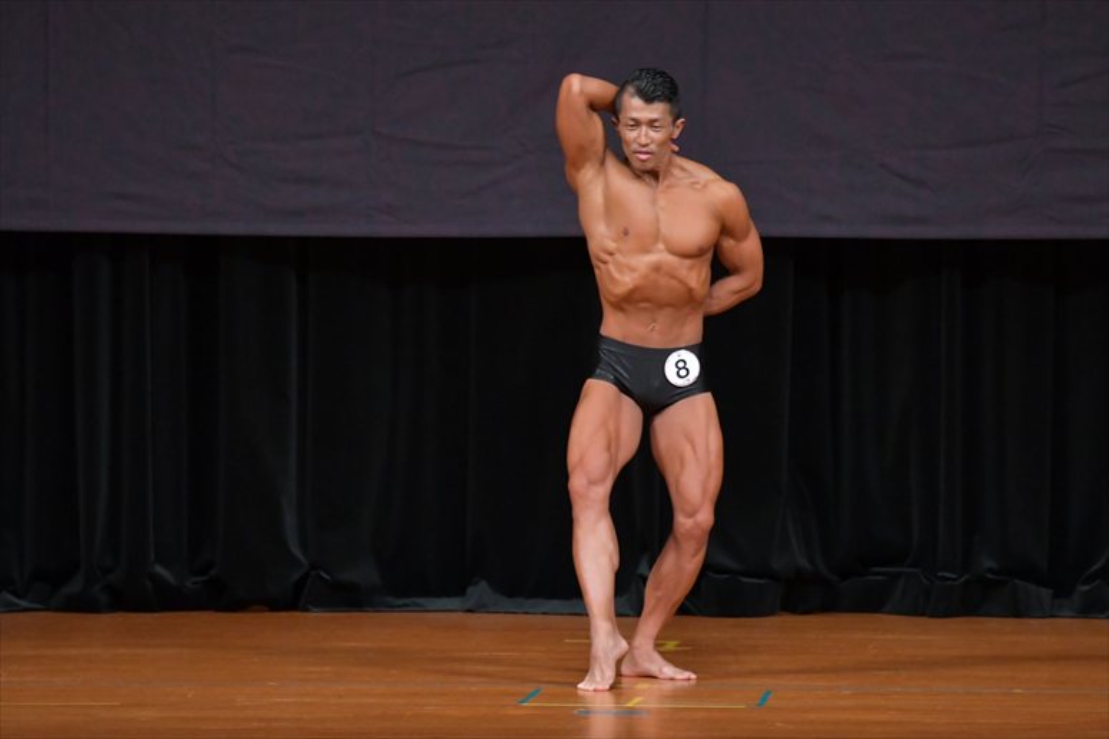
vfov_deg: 4.6
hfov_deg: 6.9
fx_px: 9237
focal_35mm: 300
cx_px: 554
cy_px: 370
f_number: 5.6
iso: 4000
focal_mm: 200
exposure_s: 1/400
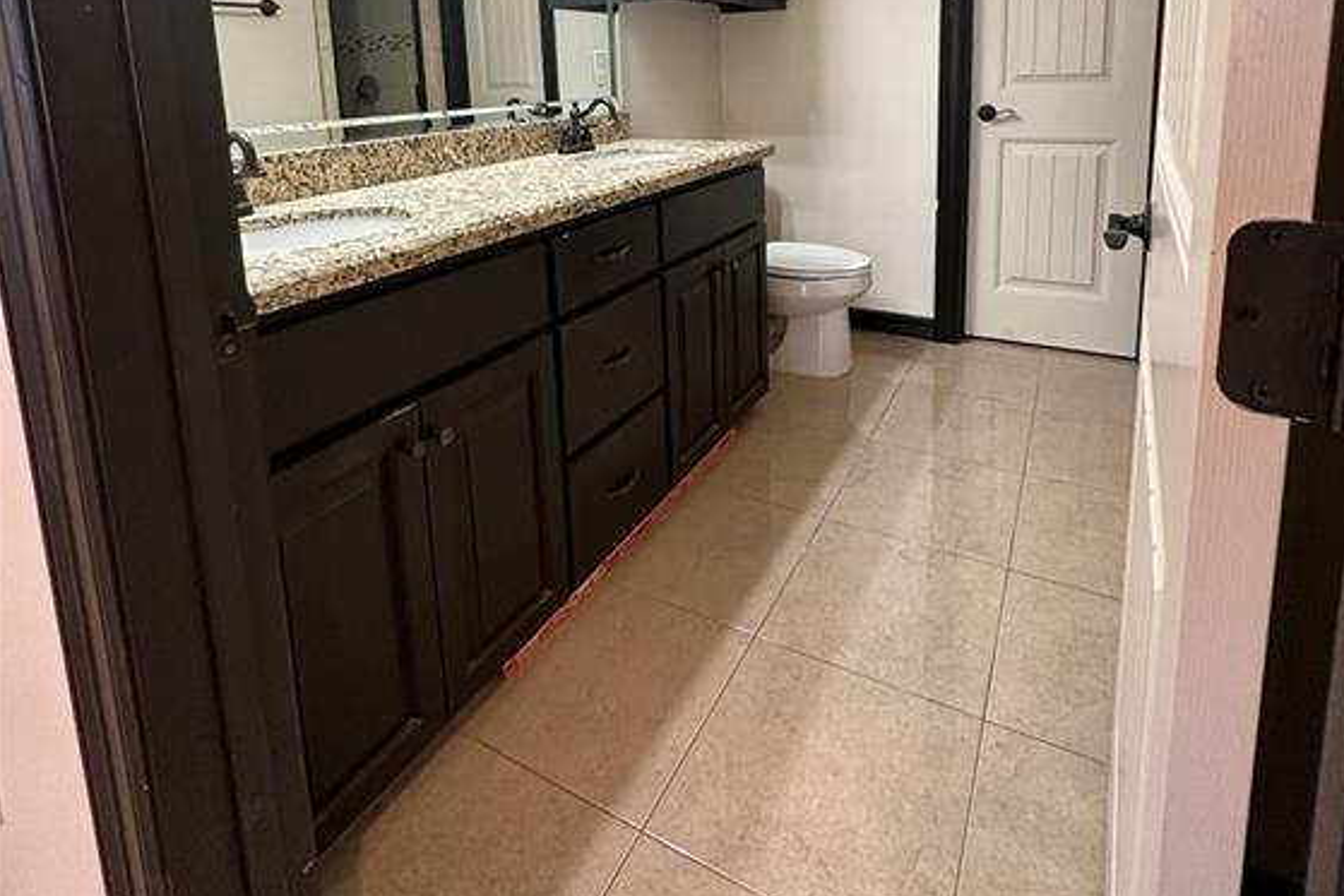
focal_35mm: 20
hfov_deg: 83.9
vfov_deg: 57.3
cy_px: 178
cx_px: 690
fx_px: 747
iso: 320
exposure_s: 1/60
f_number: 2.2
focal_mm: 2.22
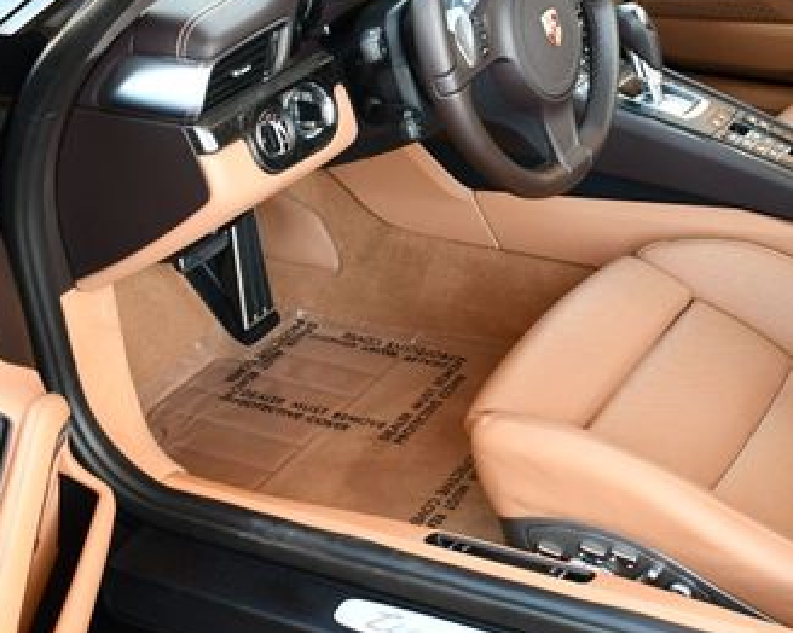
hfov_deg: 27.9
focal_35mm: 66
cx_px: 679
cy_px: 215
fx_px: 1548
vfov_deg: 23.0
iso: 800
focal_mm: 18
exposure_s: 1/160
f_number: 3.5
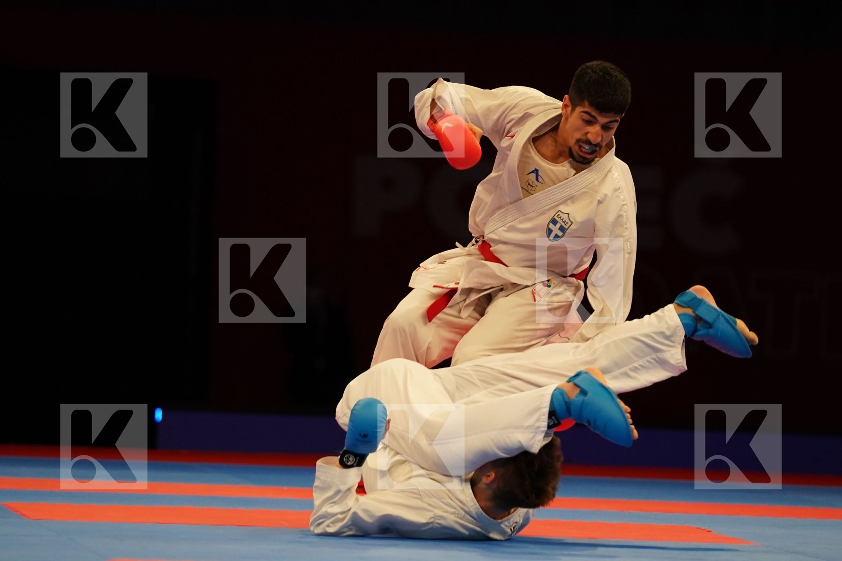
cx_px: 421
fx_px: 5332
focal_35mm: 228
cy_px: 280
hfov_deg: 9.0
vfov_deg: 6.0
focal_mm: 152
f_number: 2.8
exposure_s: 1/1000
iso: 2000
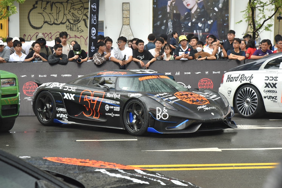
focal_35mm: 106
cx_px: 135
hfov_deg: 19.3
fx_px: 830
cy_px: 97
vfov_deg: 12.9
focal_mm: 98
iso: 1250
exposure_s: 1/200
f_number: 4
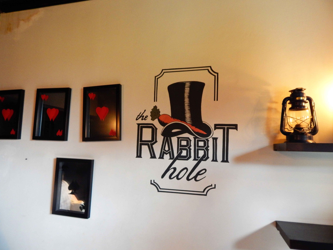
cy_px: 125
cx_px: 166
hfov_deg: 76.4
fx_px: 212
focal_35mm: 22
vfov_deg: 61.1
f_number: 3
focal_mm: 4
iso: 400
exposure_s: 1/40
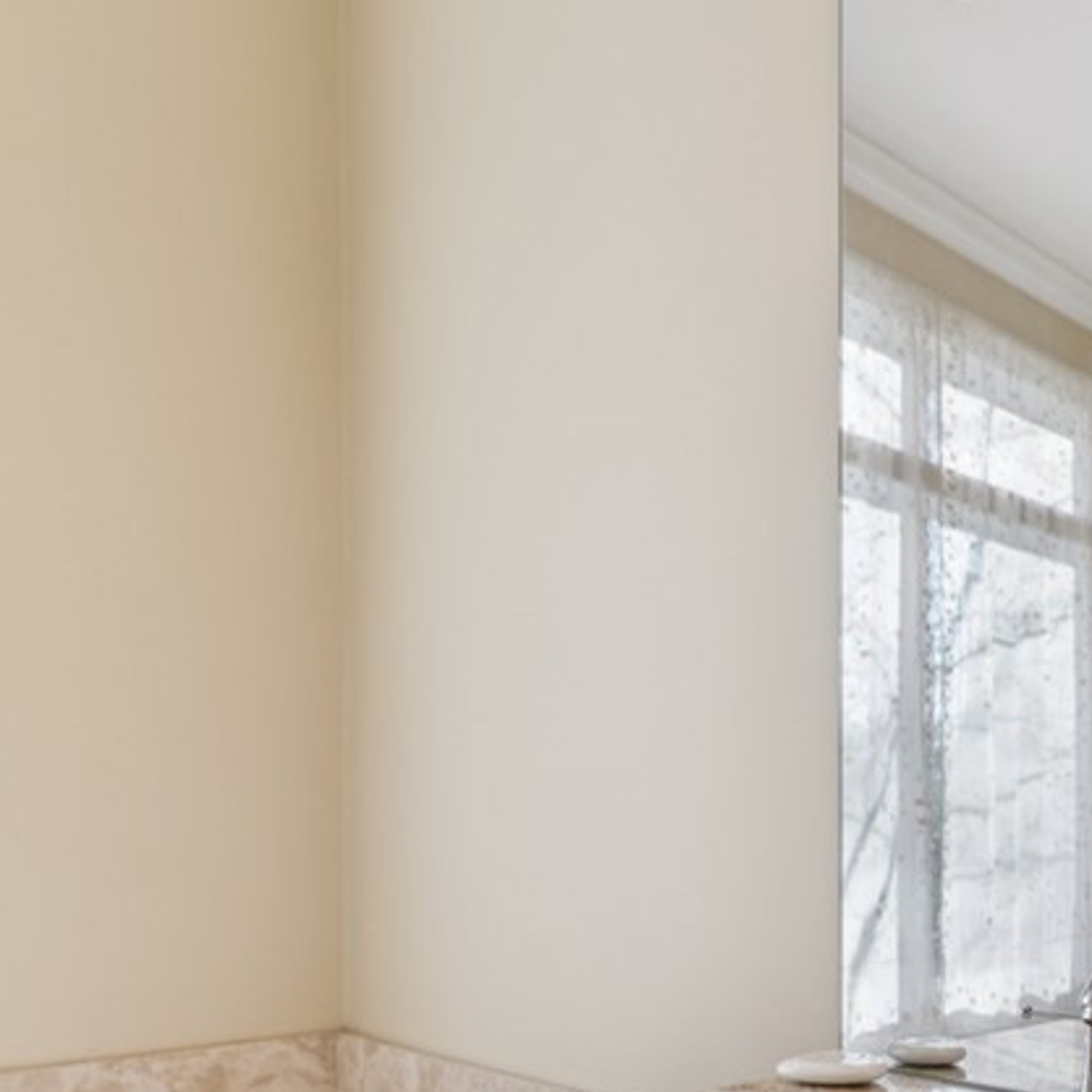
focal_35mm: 31
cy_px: 858
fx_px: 1106
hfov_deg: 42.8
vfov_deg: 49.7
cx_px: 1160
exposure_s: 1/125
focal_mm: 14
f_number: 5
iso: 200
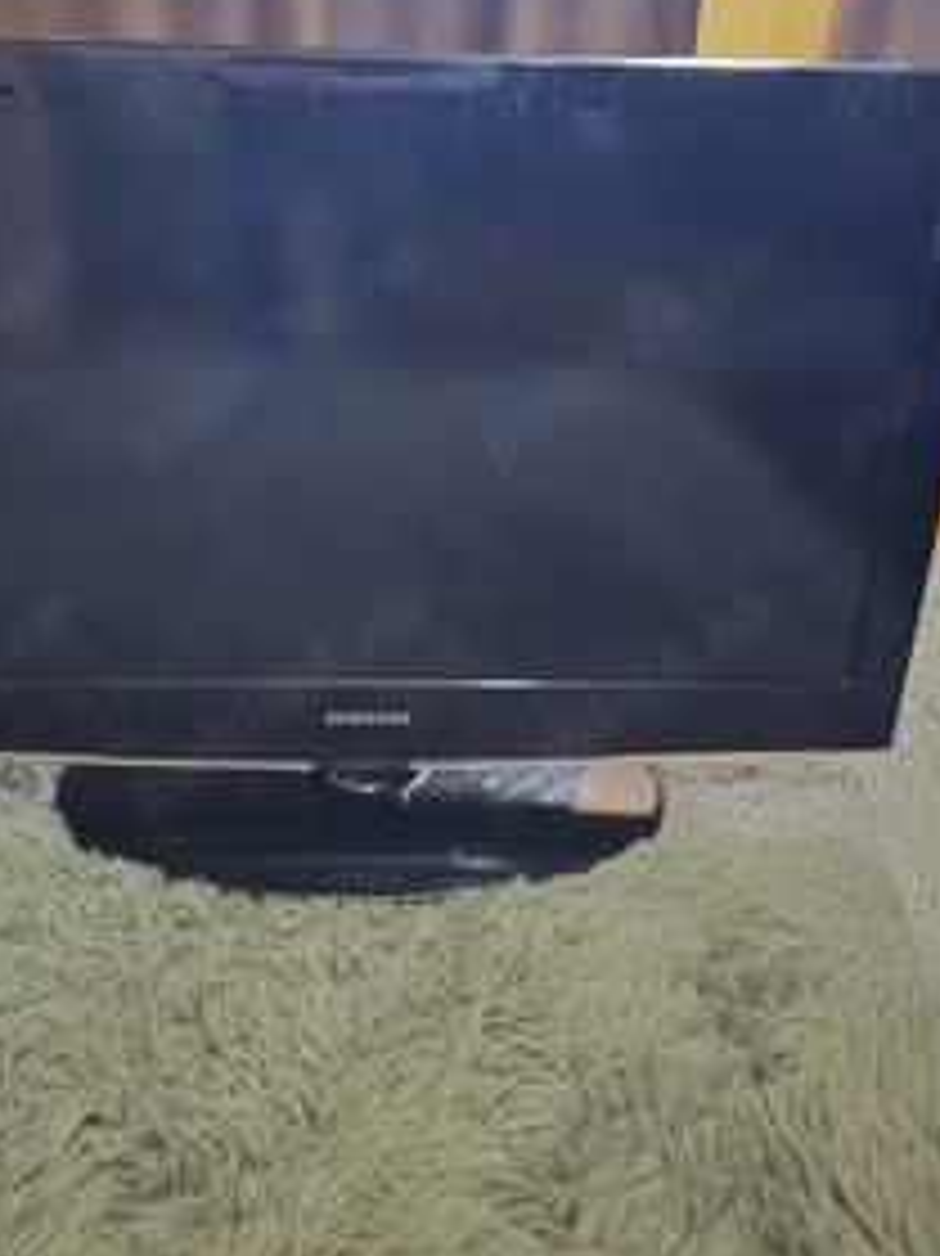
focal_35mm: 33
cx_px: 364
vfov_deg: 54.1
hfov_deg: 42.7
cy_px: 405
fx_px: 1196
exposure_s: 1/20
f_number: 1.7
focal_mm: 6.3
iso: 2000
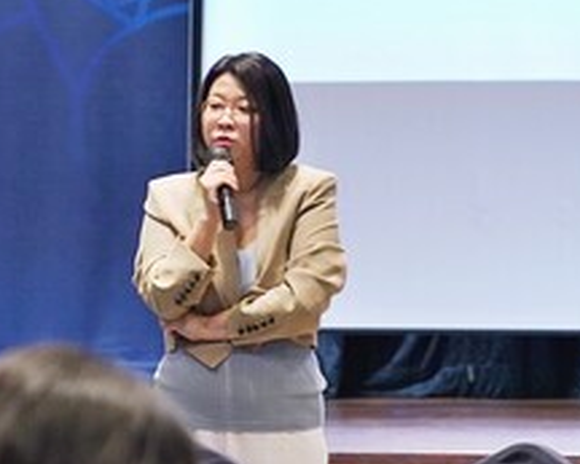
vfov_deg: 5.7
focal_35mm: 274
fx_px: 4706
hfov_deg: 7.1
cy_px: 303
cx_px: 263
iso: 1250
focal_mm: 70
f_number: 2.8
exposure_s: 1/100
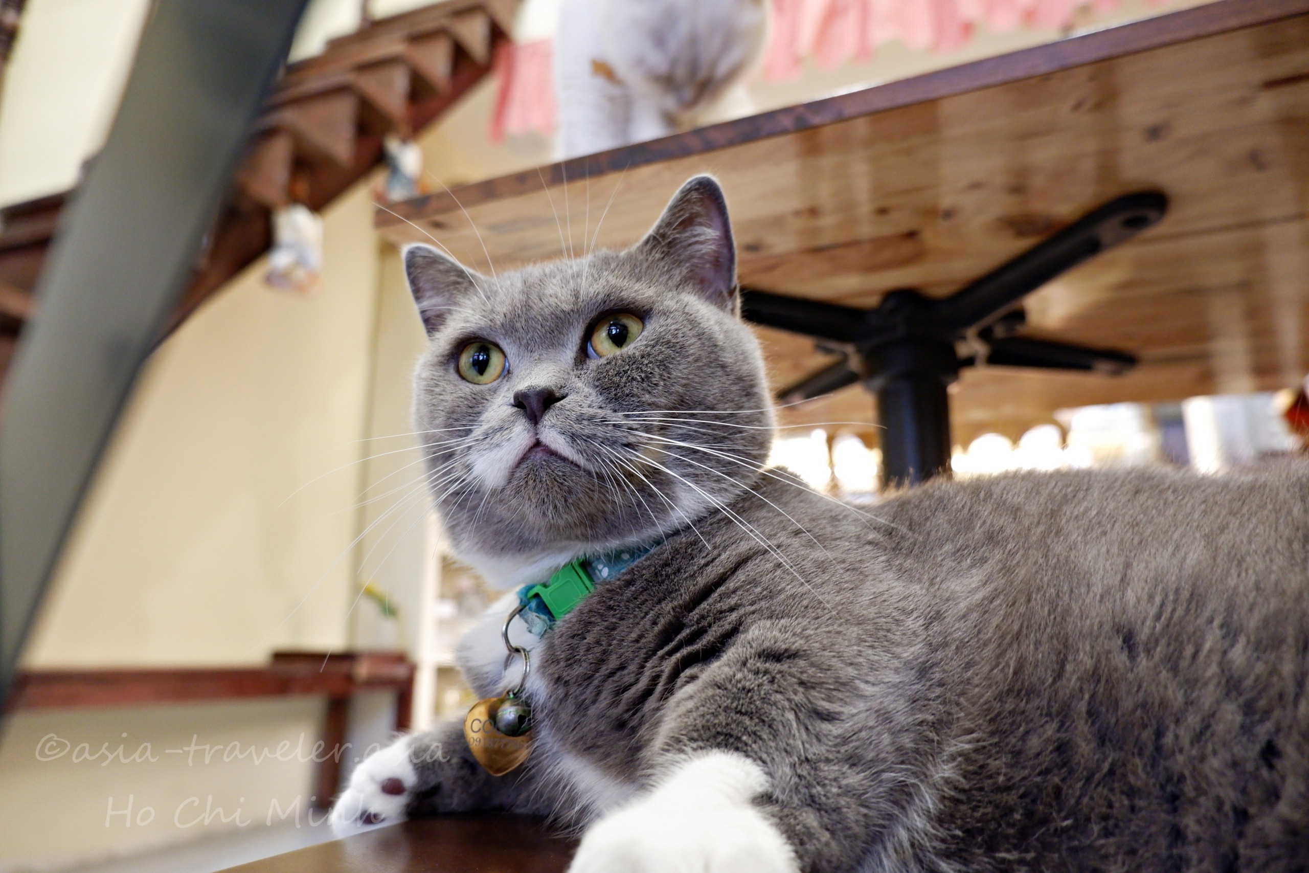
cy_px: 436
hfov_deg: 76.1
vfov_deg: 55.1
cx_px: 654
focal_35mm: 23
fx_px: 836
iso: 1250
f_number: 3.5
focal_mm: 15
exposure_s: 1/25
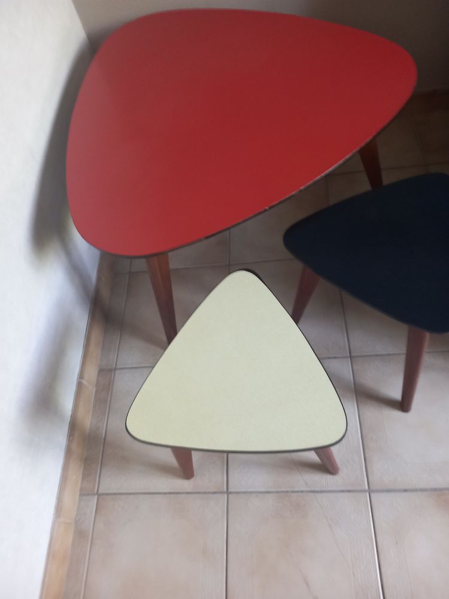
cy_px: 300
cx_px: 224
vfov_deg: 65.3
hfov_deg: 51.4
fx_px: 467
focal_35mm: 27
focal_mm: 4
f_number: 1.8
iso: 320
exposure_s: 1/25
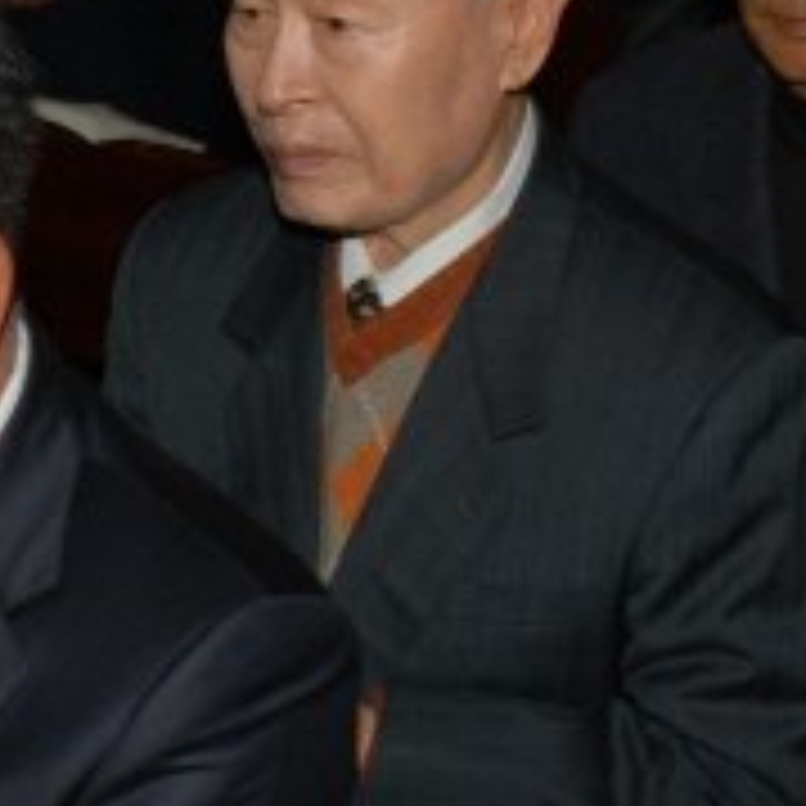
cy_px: 707
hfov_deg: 13.4
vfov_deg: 13.9
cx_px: -270
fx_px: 3284
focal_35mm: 125
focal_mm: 25
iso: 200
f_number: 8
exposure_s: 1/60
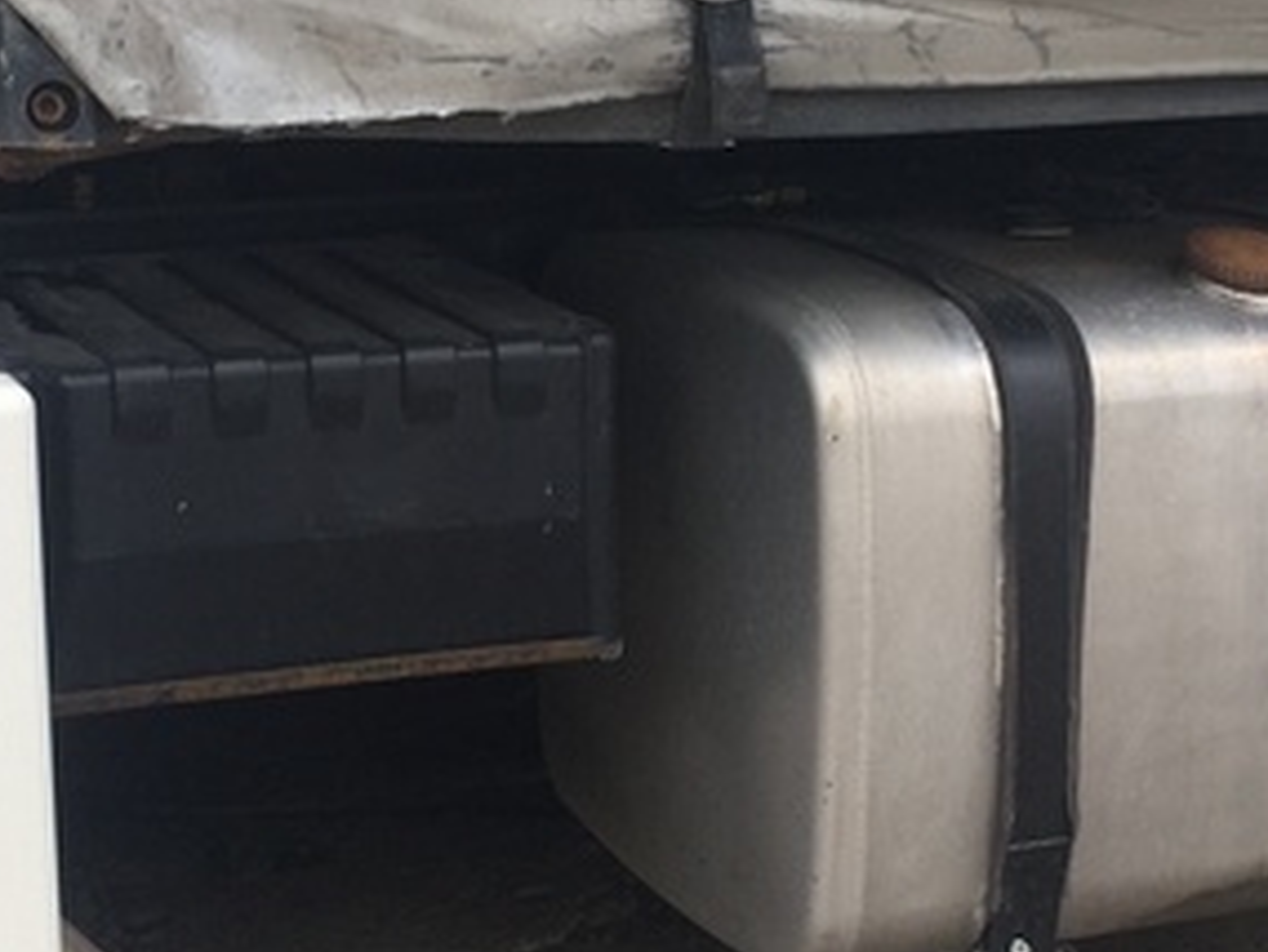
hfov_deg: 23.5
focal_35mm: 83
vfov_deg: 17.8
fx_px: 3042
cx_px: 792
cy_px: 552
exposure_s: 1/719
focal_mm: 4.15
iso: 32
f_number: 2.2
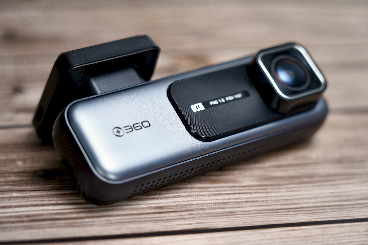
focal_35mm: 105
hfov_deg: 19.5
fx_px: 1073
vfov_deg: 13.0
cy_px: 122
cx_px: 184
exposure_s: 1/320
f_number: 4
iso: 640
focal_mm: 105
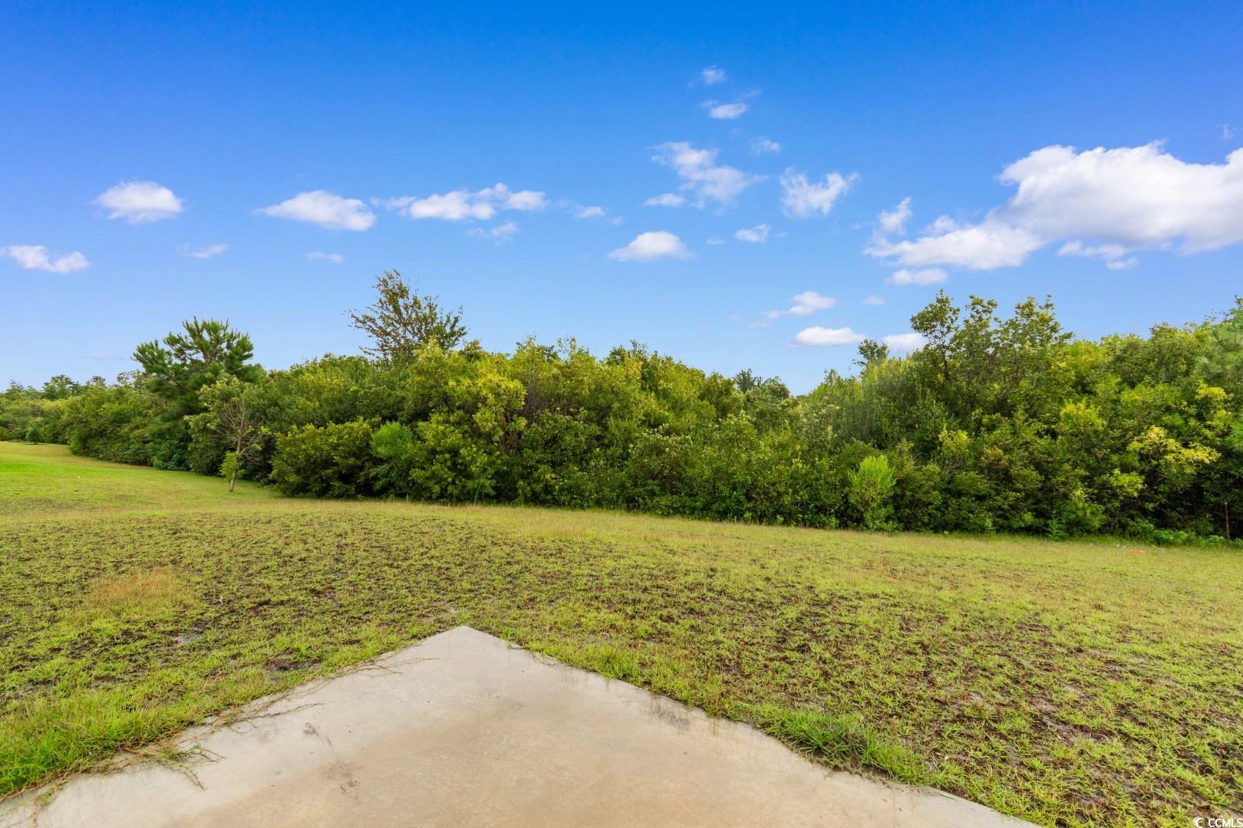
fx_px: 518
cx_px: 622
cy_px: 414
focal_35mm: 15
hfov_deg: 100.4
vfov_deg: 77.3
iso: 100
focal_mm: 10
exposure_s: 1/30
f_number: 4.5
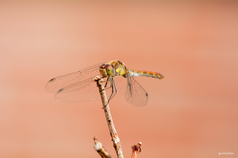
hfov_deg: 4.6
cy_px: 79
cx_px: 119
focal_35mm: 450
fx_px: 2975
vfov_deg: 3.1
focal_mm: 300
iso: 320
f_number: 14
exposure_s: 1/100
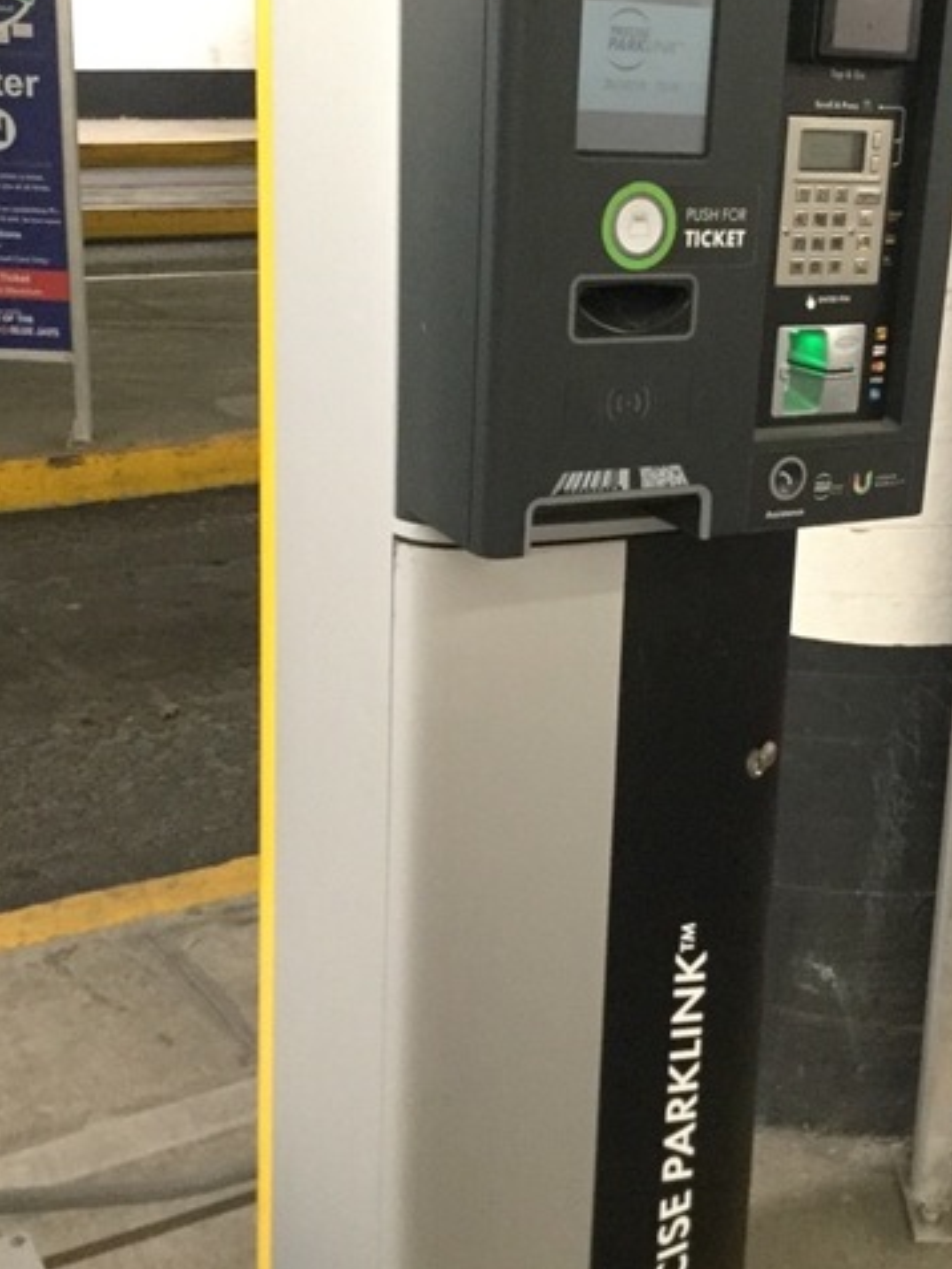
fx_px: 1906
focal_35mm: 52
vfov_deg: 36.8
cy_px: 553
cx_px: 705
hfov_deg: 27.7
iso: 200
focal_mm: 3.3
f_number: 2.4
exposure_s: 1/24
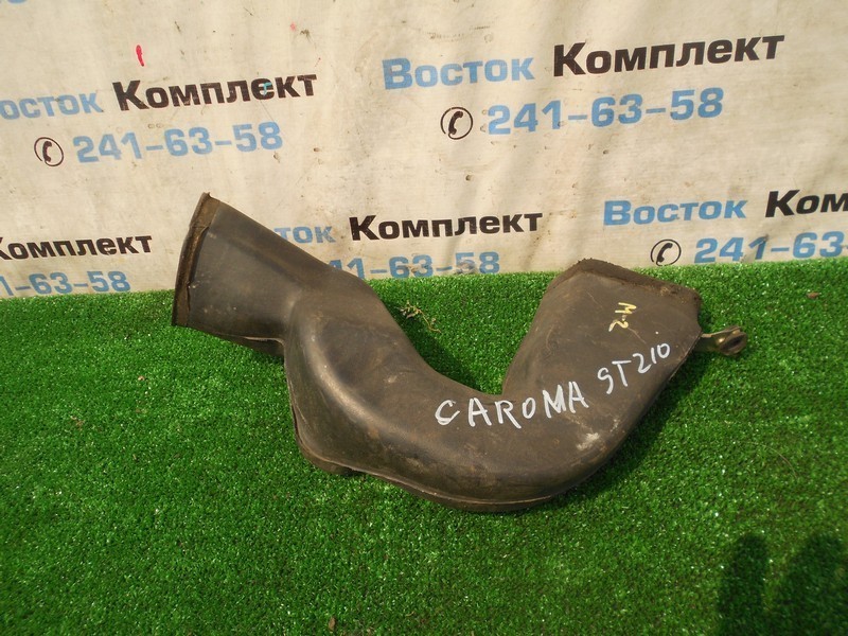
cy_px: 318
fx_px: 637
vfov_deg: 53.1
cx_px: 424
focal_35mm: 26
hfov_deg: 67.3
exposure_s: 1/1000
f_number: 3.2
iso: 80
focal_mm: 4.6
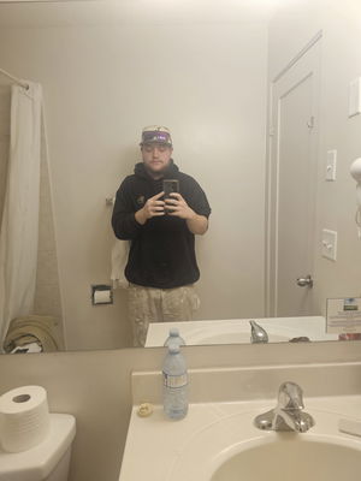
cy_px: 240
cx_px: 180
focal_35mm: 23
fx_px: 320
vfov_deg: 73.9
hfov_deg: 58.9
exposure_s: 1/120
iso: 250
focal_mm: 6.3
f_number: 1.7
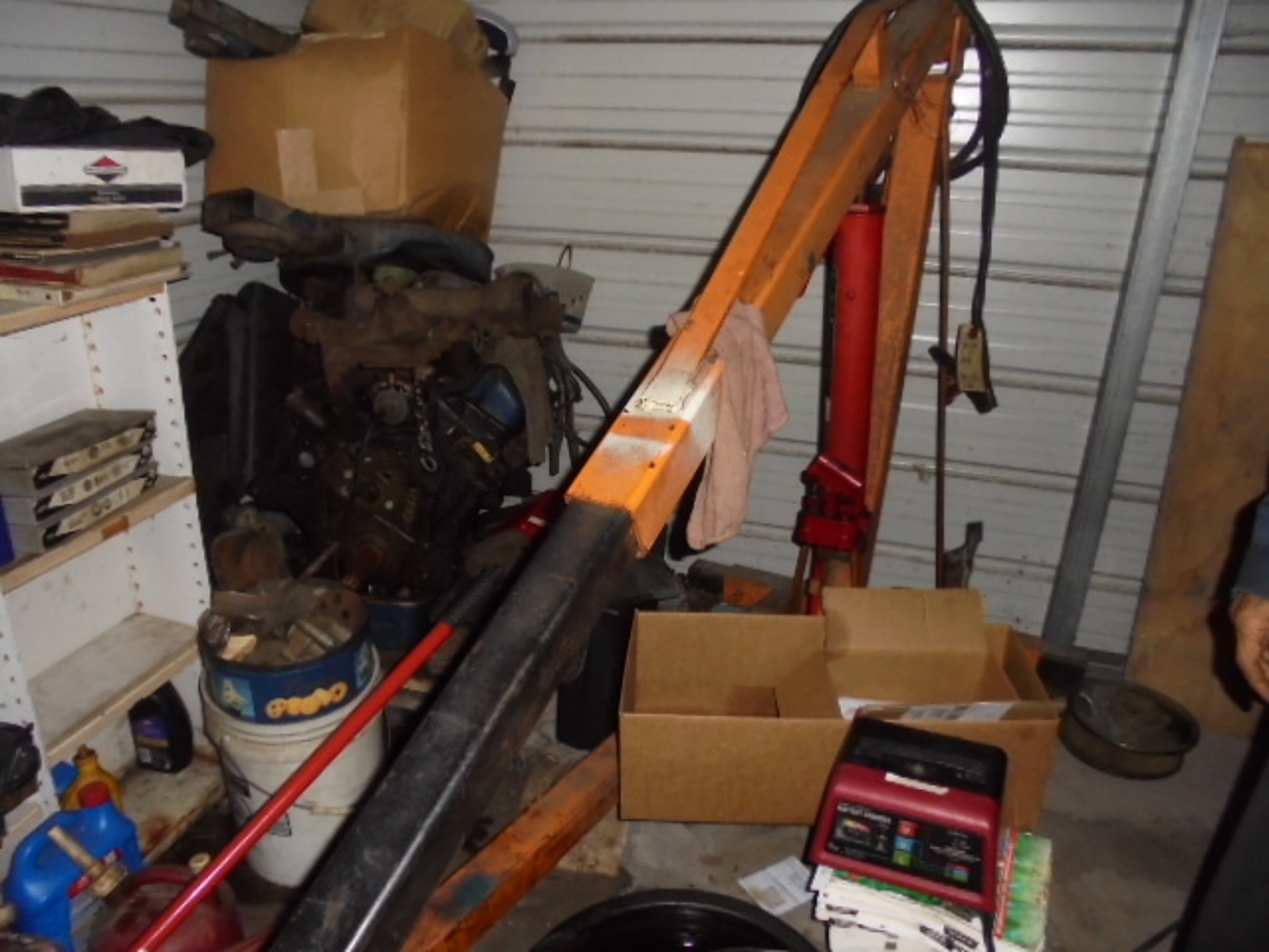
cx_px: 634
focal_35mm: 26
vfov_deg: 53.1
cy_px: 476
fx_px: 953
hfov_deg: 67.3
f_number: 3.5
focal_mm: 4.6
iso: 400
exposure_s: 1/30
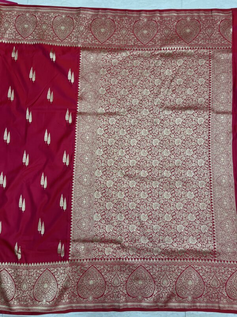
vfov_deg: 67.3
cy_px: 158
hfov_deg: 53.1
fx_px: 237
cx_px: 118
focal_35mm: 26
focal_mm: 5.1
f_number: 1.6
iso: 125
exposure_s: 1/100
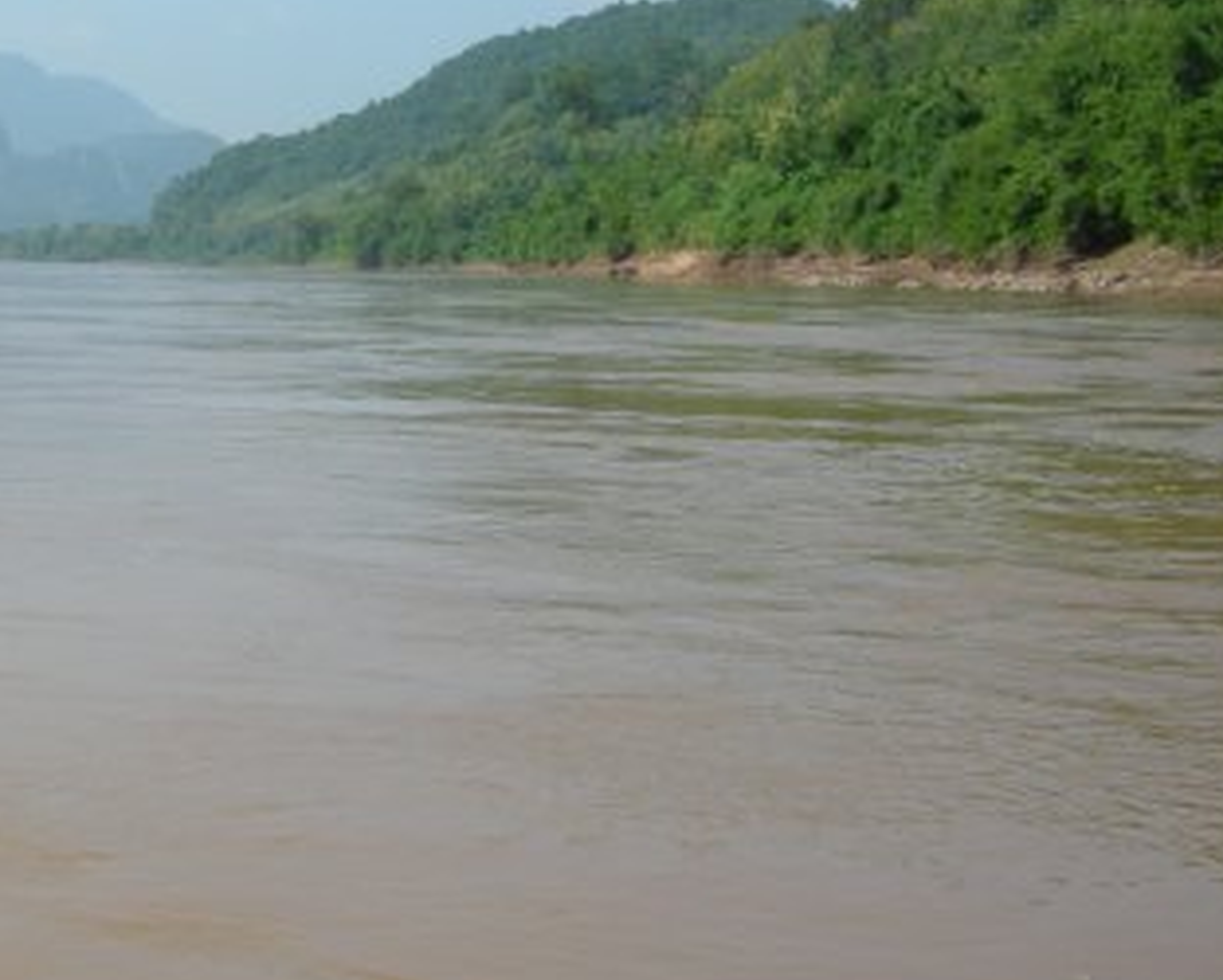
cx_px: 86
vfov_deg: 21.3
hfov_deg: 25.4
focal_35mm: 72
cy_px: 412
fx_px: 2608
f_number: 6.1
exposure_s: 1/220
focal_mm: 7.5
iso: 64
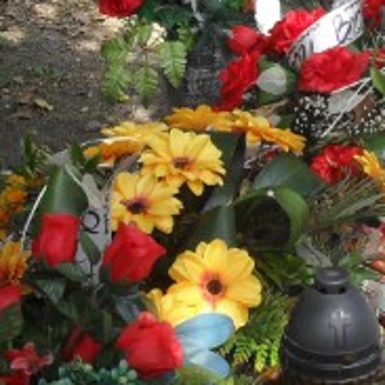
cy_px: 194
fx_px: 1359
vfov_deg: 16.1
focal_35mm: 108
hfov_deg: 15.9
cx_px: 339
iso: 100
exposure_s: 1/250
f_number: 3.2
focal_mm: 6.3
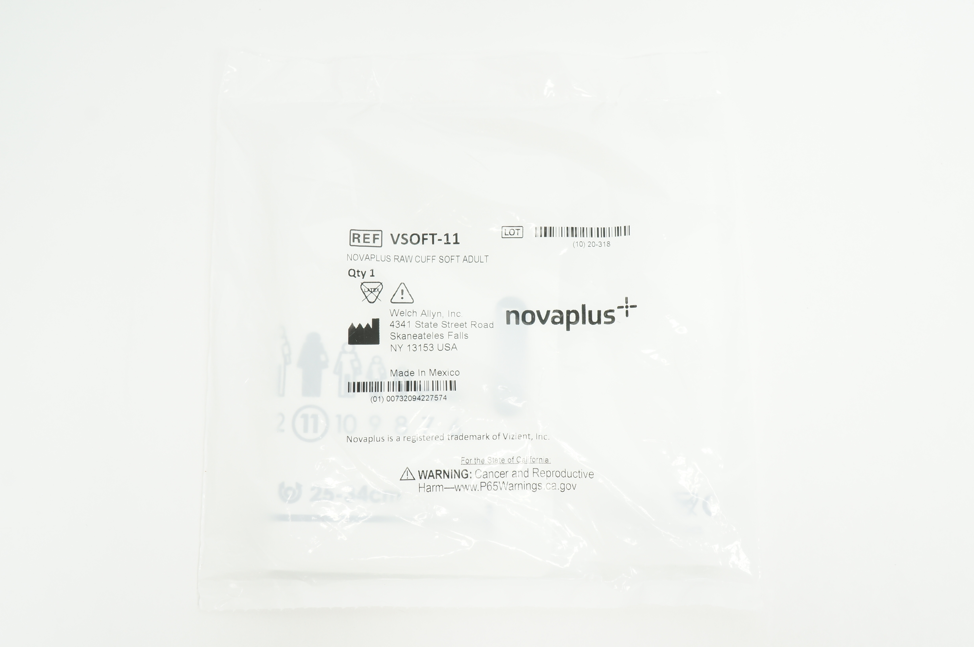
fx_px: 892
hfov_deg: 57.3
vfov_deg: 39.9
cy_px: 324
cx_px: 487
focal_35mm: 33
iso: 400
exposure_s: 1/15
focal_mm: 22
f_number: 9
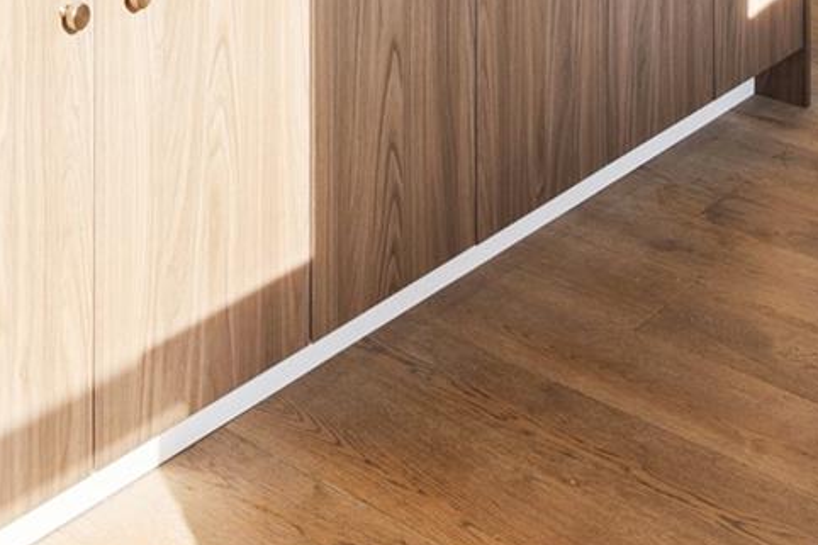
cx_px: -178
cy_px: -587
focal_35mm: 68
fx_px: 1544
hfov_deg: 26.2
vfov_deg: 15.4
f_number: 6.3
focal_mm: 16
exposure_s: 1/80
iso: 100
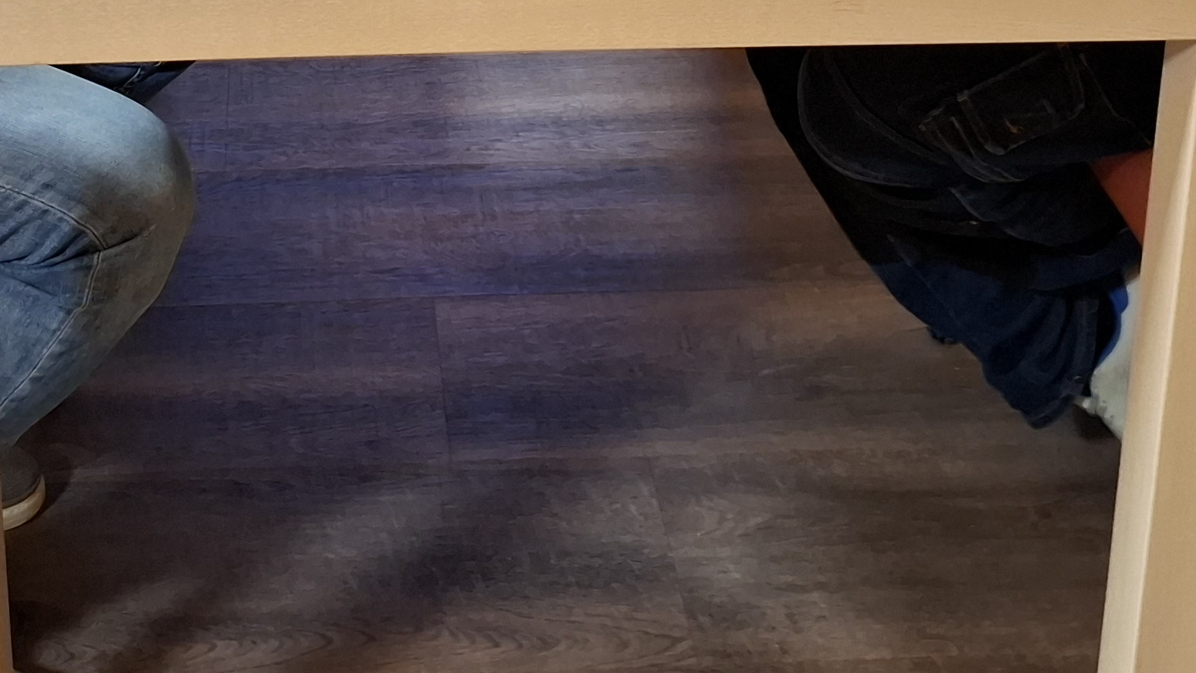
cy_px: -281
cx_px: 405
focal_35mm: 66
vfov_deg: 16.8
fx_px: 2093
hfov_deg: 31.7
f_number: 1.8
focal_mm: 5.54
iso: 400
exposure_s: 1/33
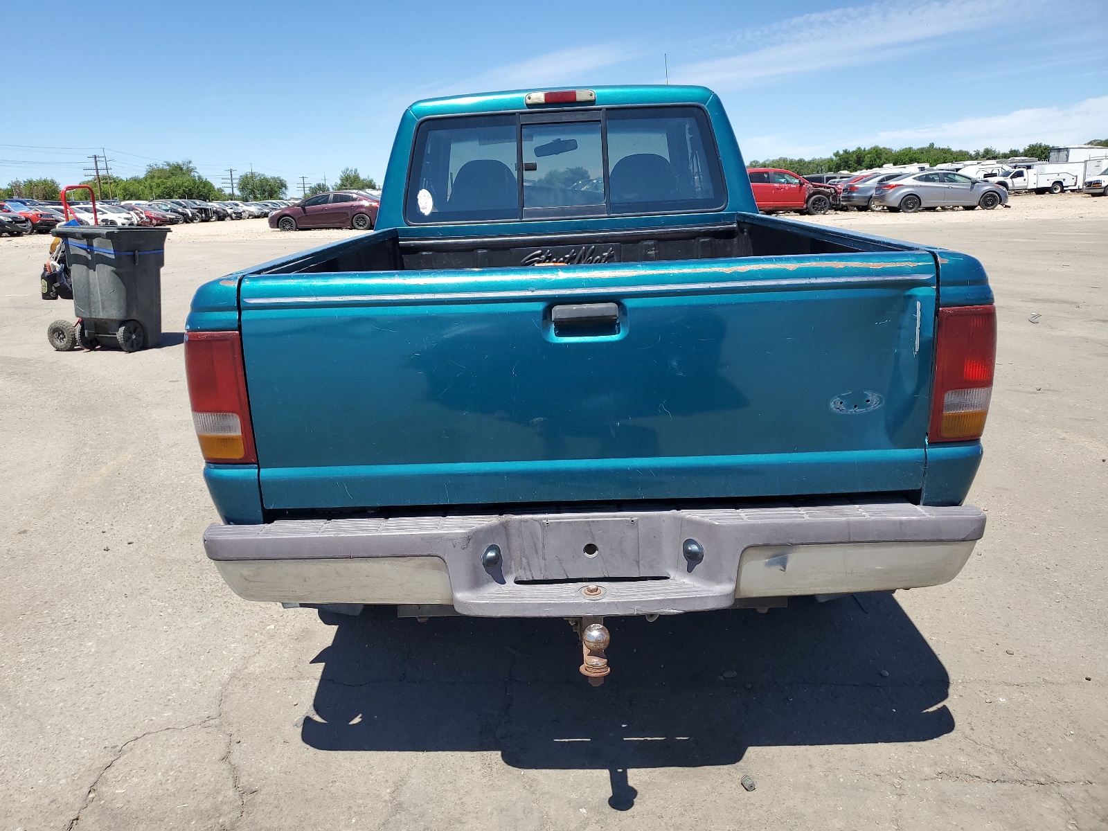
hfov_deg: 67.3
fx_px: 832
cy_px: 416
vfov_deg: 53.1
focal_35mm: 26
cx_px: 554
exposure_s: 1/2500
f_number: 1.5
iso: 50
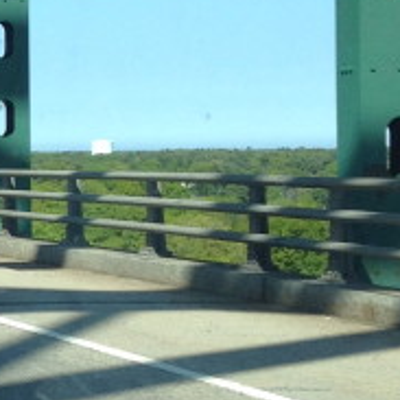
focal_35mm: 173
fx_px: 2262
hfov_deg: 9.6
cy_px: 177
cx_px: -313
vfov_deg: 10.1
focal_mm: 4.28
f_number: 2.4
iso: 50
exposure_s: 1/935
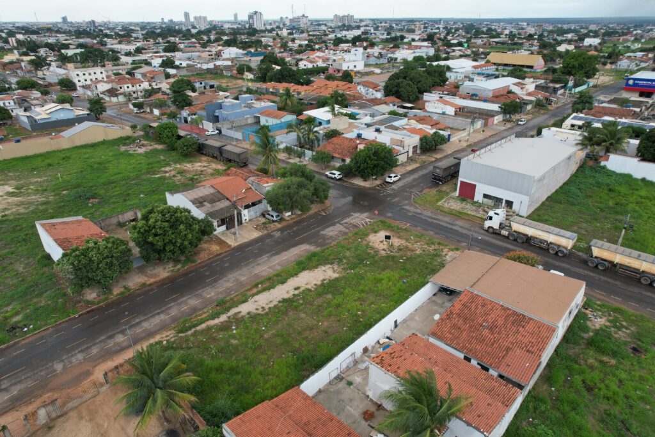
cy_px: 218
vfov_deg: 57.2
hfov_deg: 78.6
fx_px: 400
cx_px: 328
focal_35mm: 22
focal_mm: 8.38
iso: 140
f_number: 2.8
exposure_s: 1/640
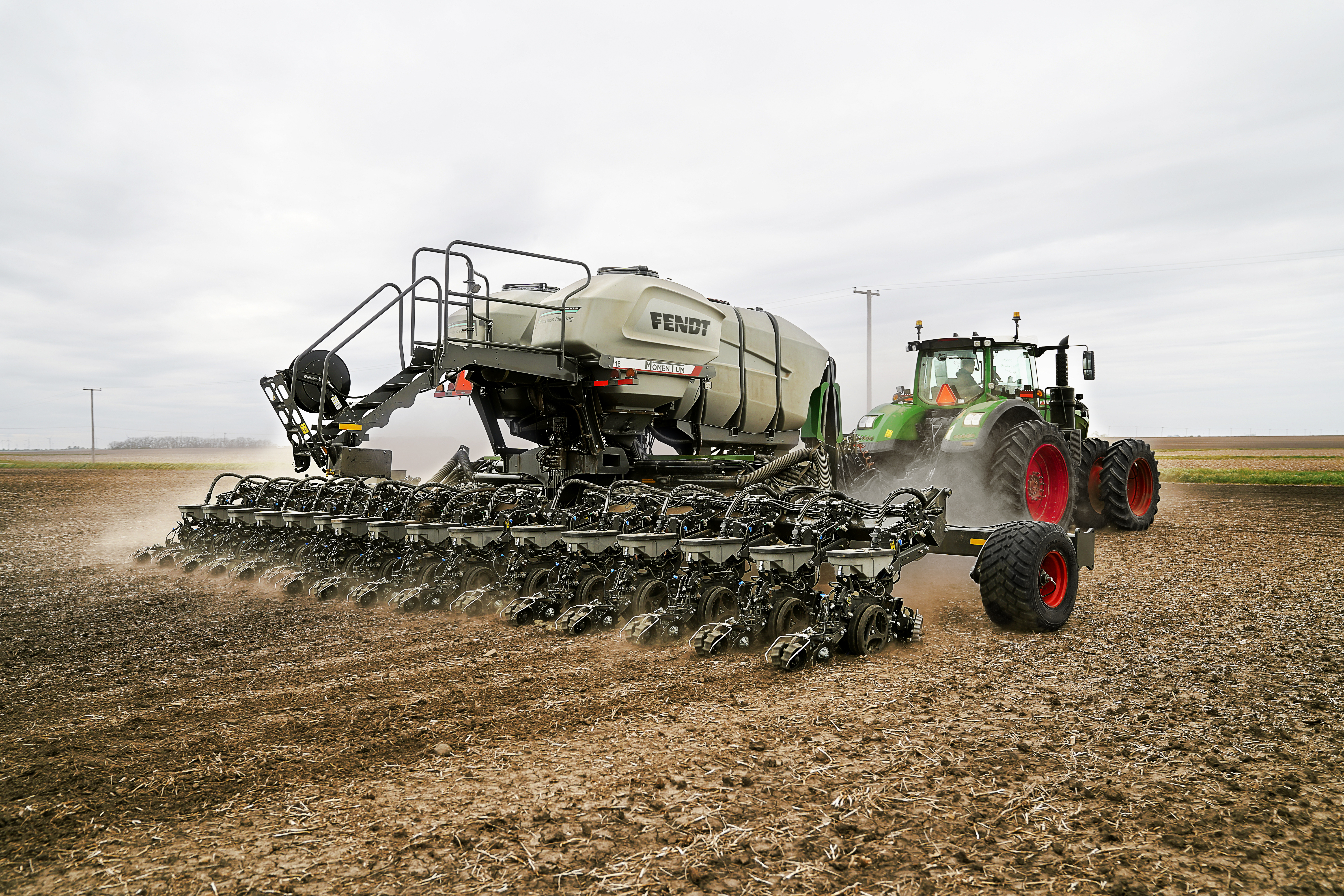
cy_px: 448
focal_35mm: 32
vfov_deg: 41.1
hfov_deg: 58.7
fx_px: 1195
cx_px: 672
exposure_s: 1/160
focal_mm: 32
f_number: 4.5
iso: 100
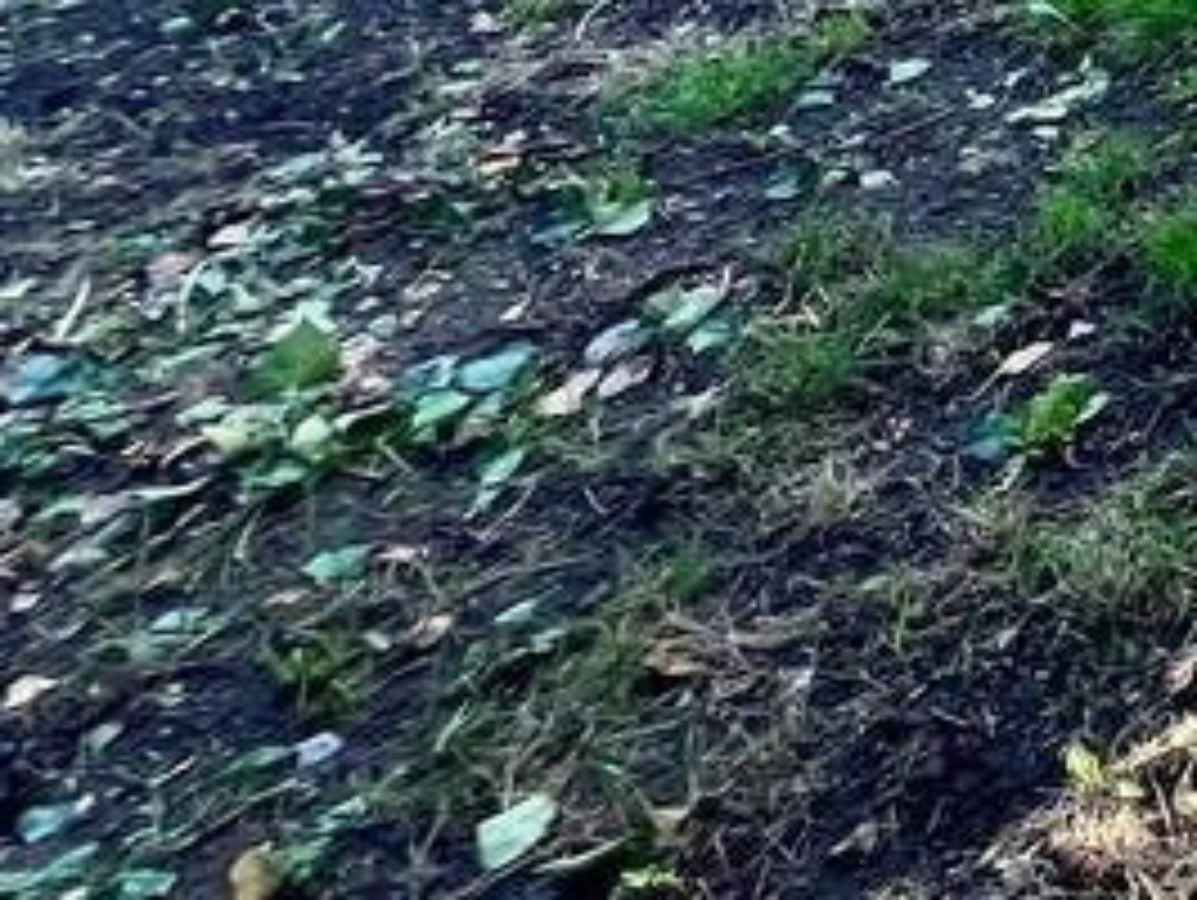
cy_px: -612
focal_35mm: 50
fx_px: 1731
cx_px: 2187
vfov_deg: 21.7
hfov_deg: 21.9
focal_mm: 1.57
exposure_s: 1/138
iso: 32
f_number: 1.8
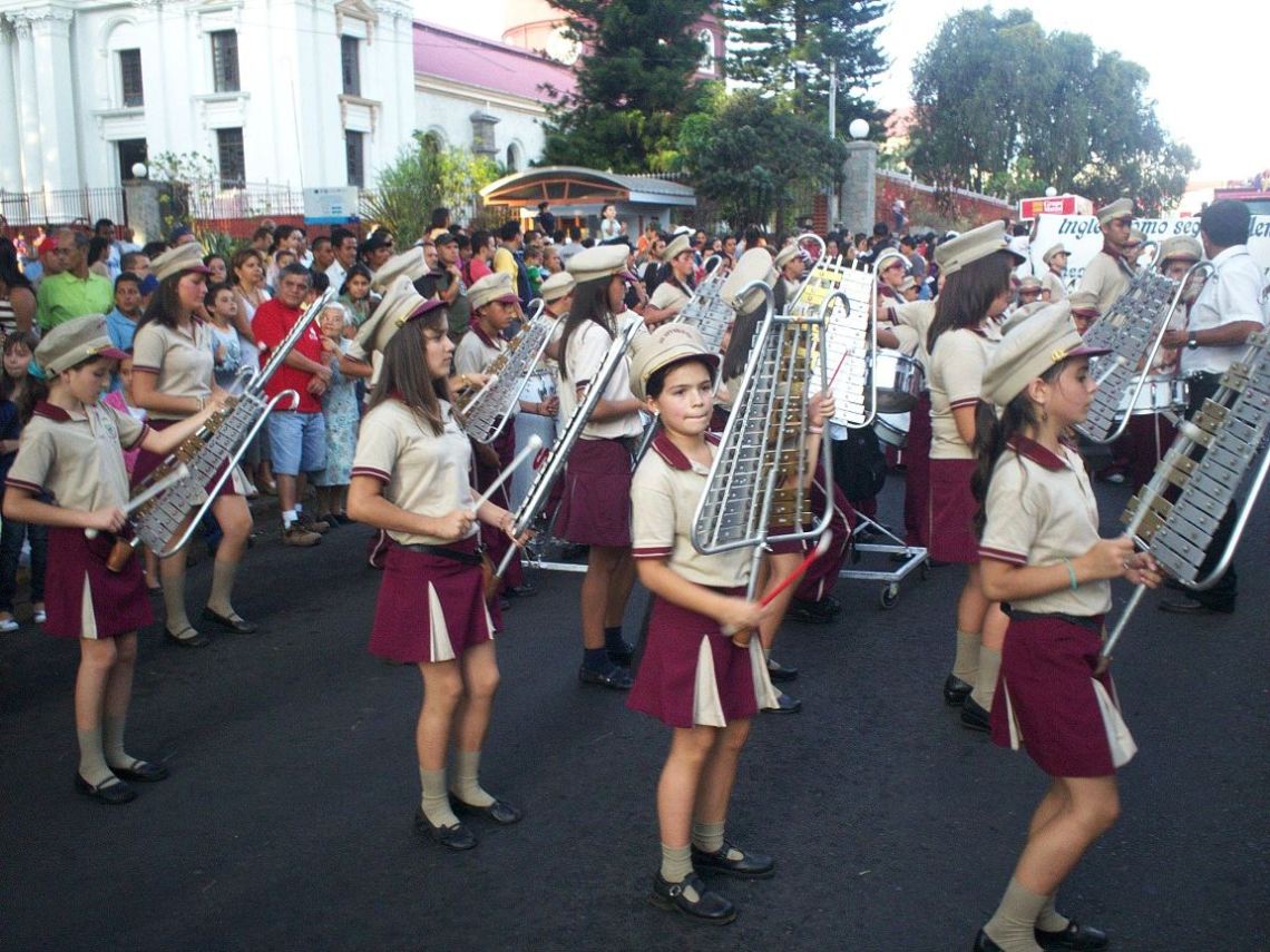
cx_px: 635
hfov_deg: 51.4
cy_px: 476
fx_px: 1321
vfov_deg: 39.7
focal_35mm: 36
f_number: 4.5
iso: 140
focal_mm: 6
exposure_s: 1/43.8
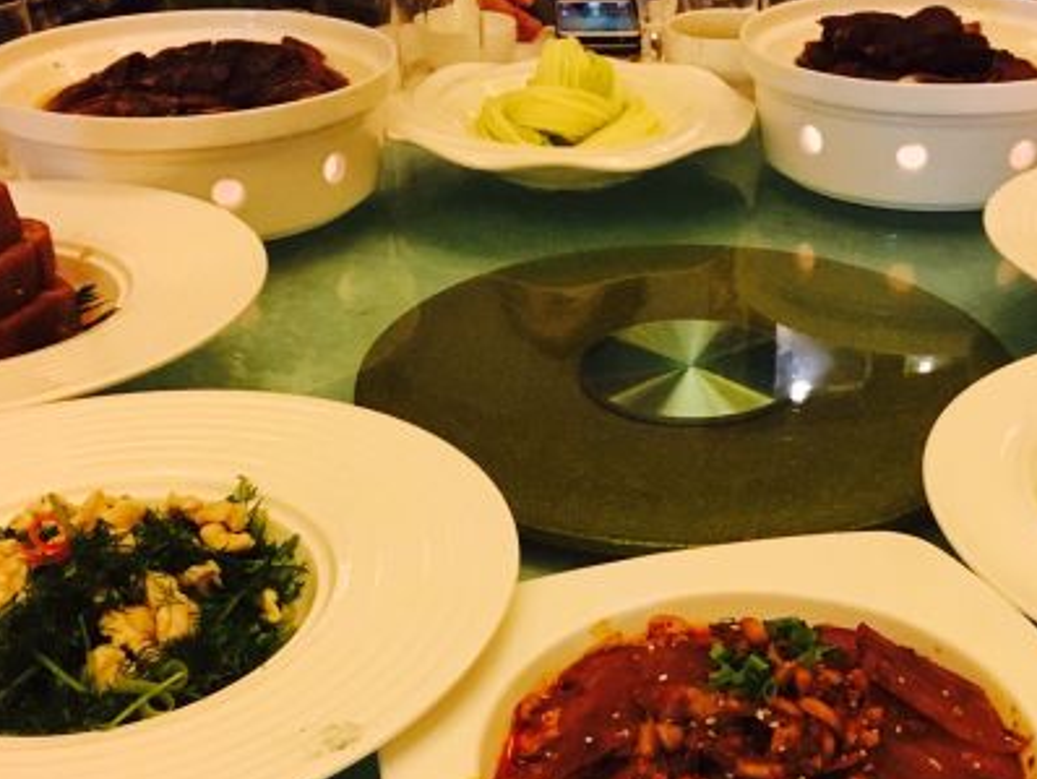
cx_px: 683
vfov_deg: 28.4
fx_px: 1529
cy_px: 520
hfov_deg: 37.1
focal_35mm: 51
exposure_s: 1/17
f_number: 2.2
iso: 320
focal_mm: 4.15
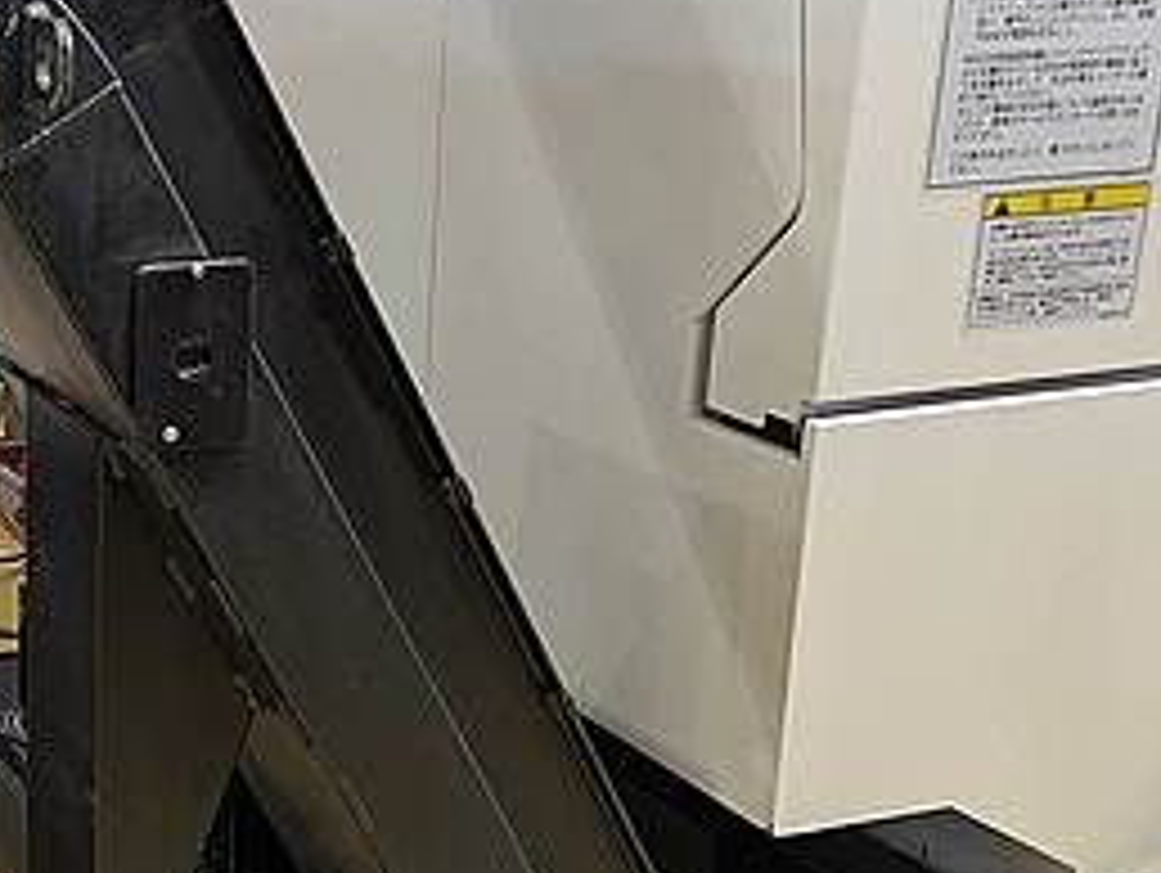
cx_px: 18
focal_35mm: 62
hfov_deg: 29.3
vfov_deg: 23.6
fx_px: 2081
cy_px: 547
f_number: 1.89
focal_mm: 5.43
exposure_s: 1/33.3
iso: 274
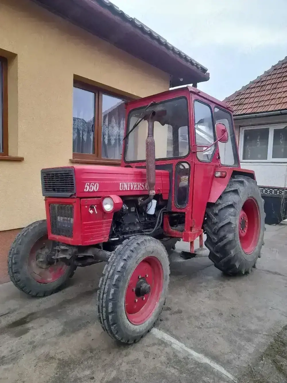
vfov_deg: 69.4
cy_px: 192
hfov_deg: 54.9
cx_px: 144
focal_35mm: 25
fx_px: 276
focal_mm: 4.6
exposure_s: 1/50
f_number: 2
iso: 64
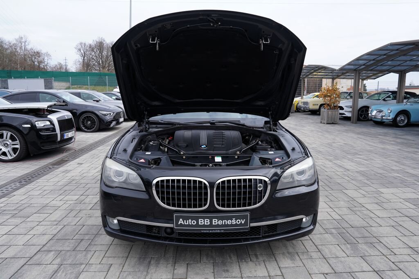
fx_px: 279
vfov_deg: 53.1
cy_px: 140
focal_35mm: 24
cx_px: 210
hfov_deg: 73.7
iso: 100
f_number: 6.3
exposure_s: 1/160
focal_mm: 24
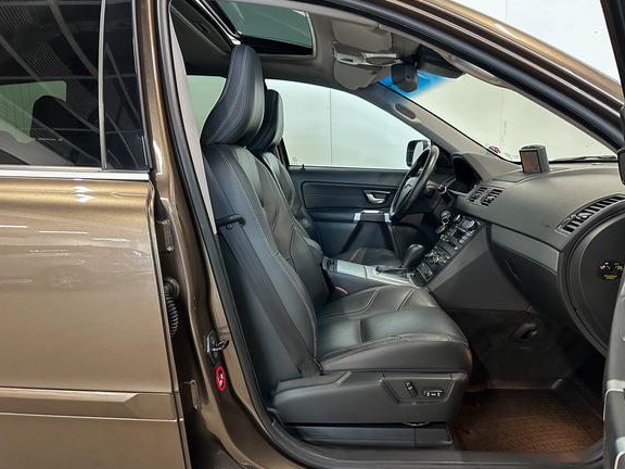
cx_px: 319
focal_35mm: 25
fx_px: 451
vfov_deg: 54.9
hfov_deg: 69.4
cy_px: 242
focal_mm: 6.86
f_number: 1.78
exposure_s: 1/50
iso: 800
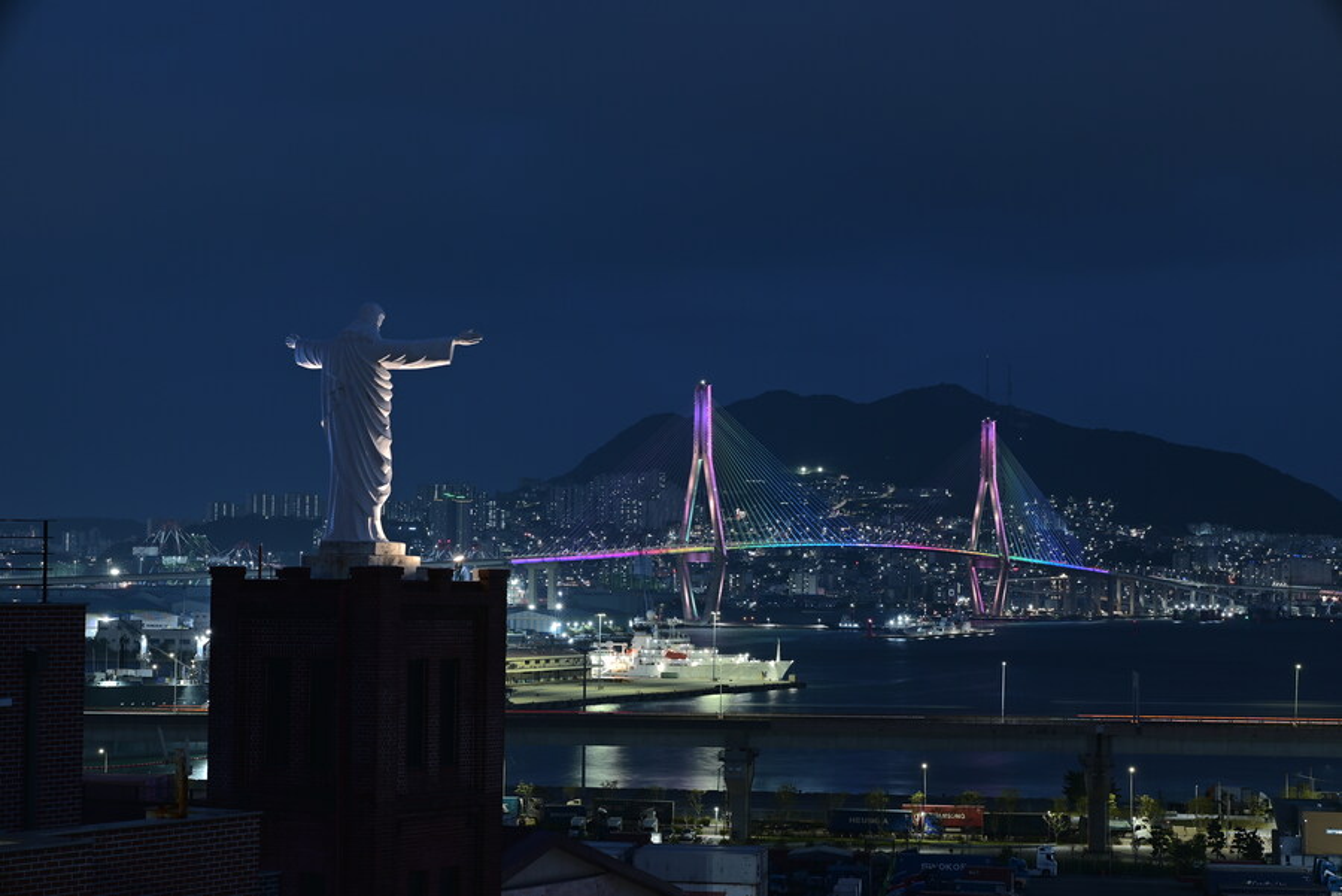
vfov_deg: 18.2
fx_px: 2797
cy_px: 448
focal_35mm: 75
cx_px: 671
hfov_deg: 27.0
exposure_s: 2.5
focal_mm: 75
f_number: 8
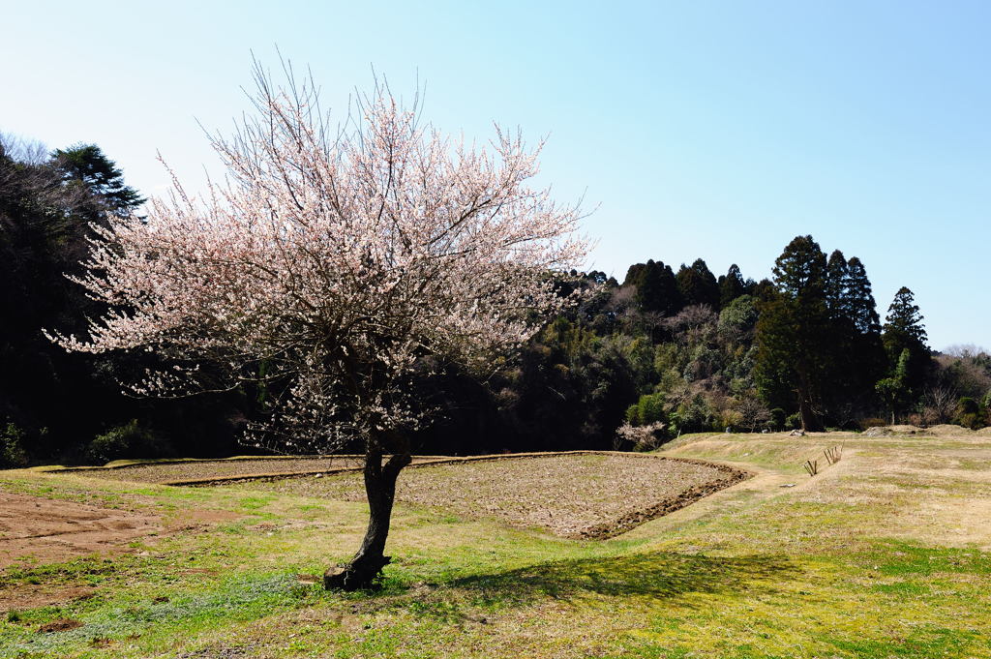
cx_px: 496
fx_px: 990
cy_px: 330
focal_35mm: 36
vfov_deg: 36.8
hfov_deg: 53.2
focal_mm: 36
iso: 200
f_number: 10
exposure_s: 1/250
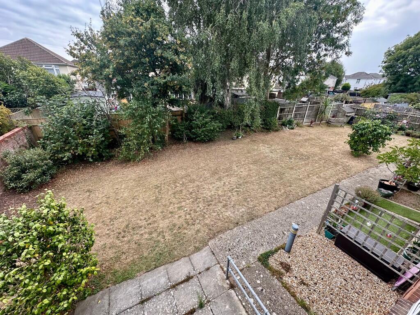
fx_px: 170
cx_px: 210
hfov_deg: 102.1
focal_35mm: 14
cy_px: 158
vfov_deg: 85.7
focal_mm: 2.22
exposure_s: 1/225
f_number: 2.2
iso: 40
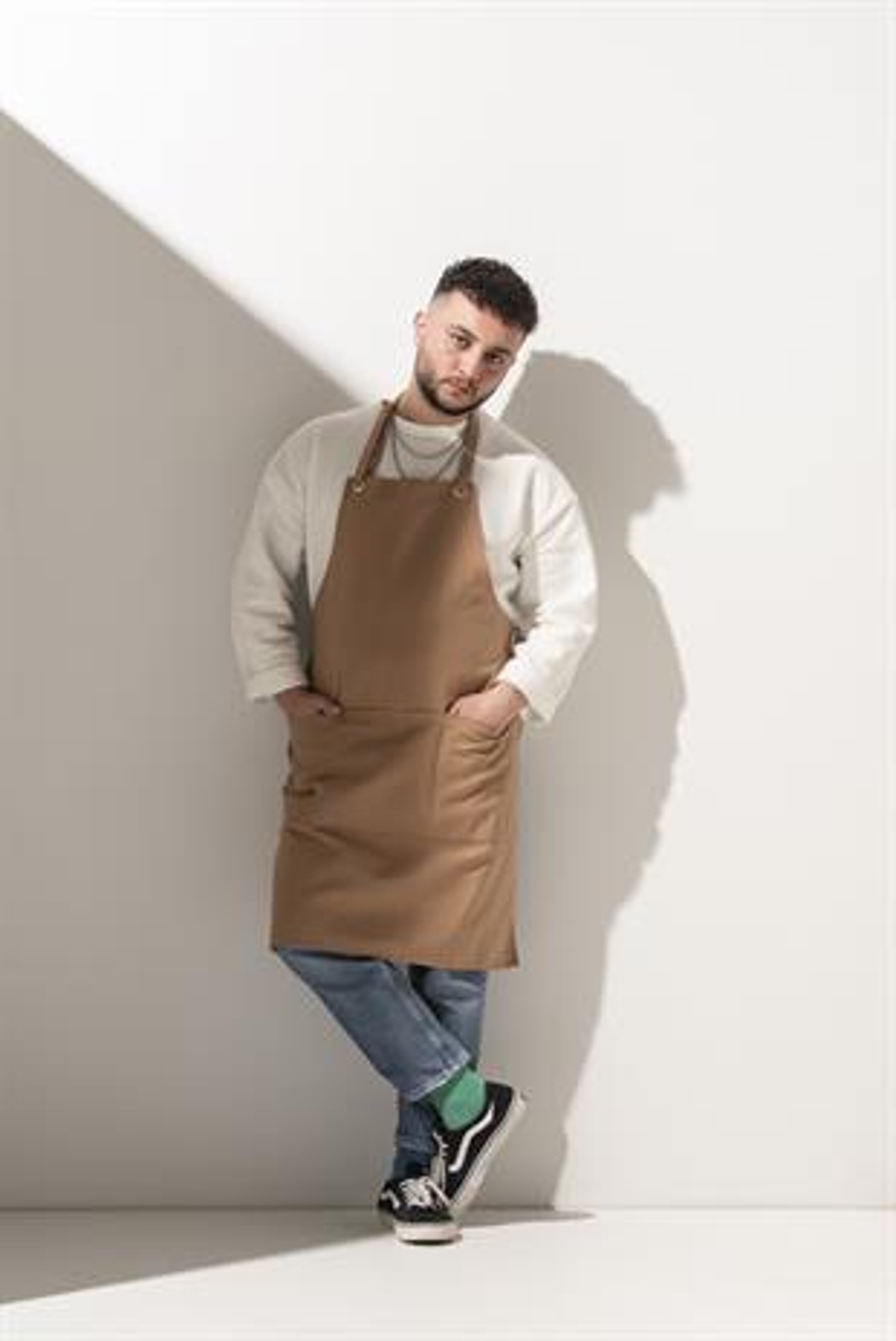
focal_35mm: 98
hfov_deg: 14.0
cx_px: 448
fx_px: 3653
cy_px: 670
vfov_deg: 20.8
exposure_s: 1/160
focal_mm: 98
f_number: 11
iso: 160
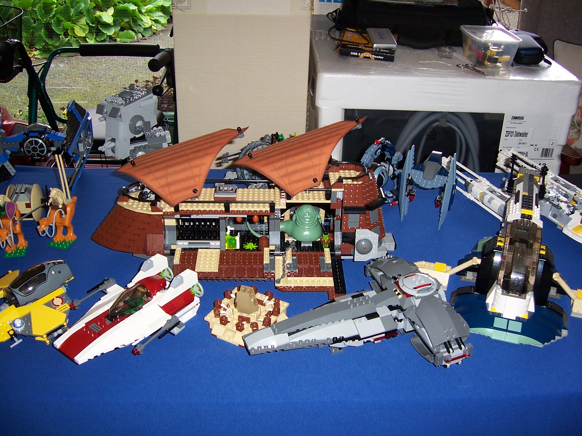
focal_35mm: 36
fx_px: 605
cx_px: 291
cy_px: 218
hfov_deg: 51.4
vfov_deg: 39.7
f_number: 3
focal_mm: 6
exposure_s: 1/60
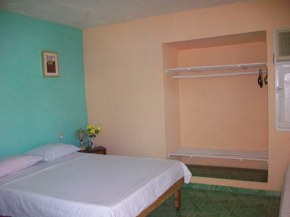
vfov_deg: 44.2
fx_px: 268
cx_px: 145
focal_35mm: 32
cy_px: 108
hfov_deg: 56.8
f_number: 2.8
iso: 120
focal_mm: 5.7
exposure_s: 1/60
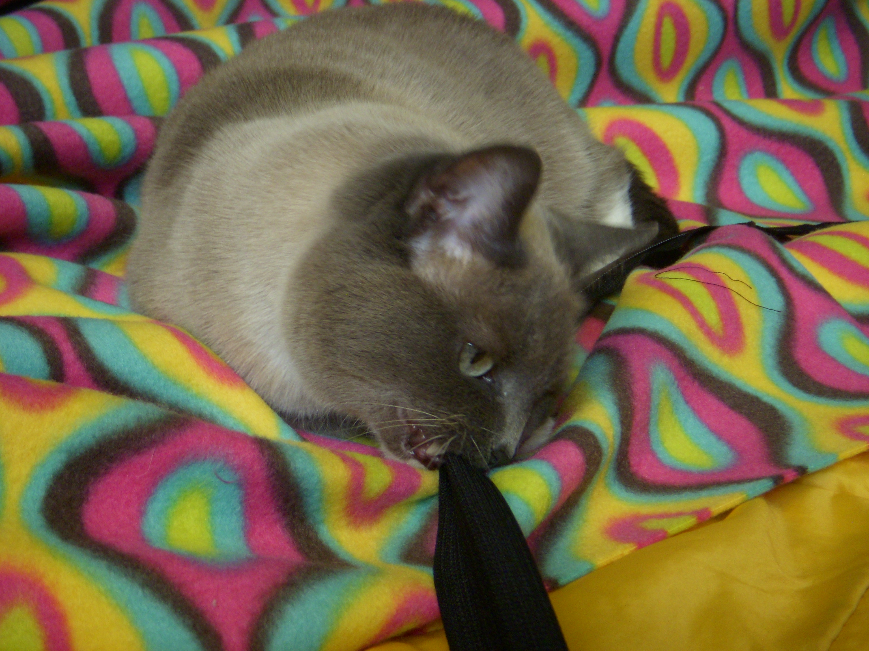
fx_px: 1657
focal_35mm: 66
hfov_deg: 29.4
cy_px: 326
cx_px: 434
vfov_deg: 22.3
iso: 200
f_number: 3.7
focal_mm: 11
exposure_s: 1/25
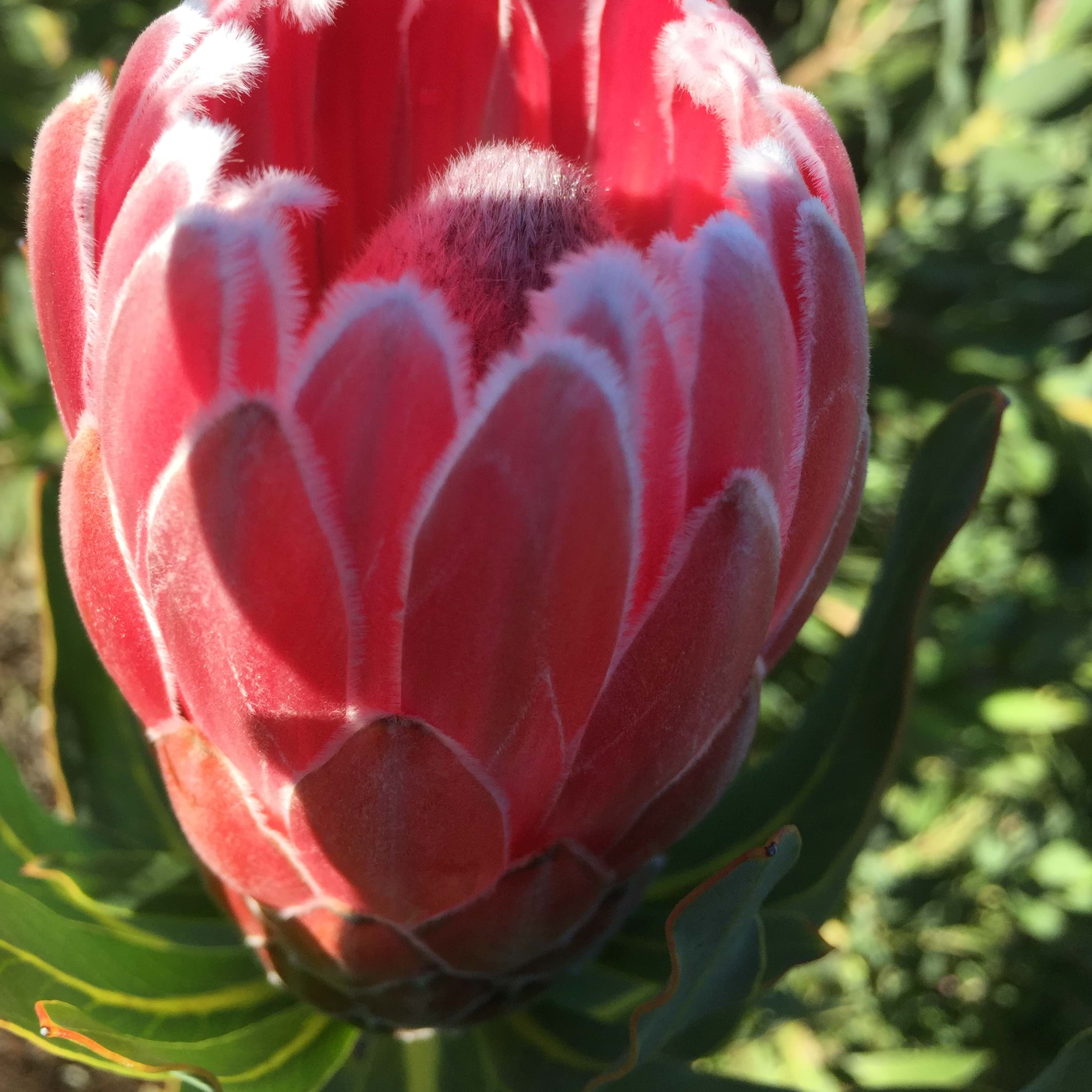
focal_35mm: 35
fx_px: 1249
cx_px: 546
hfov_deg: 47.2
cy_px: 384
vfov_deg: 46.6
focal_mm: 4.15
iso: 32
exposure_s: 1/942
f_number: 2.2
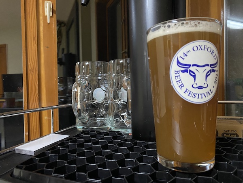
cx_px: 122
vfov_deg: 53.1
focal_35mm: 26
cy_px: 92
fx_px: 183
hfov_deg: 67.3
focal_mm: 4.25
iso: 800
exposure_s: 1/30
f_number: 1.8
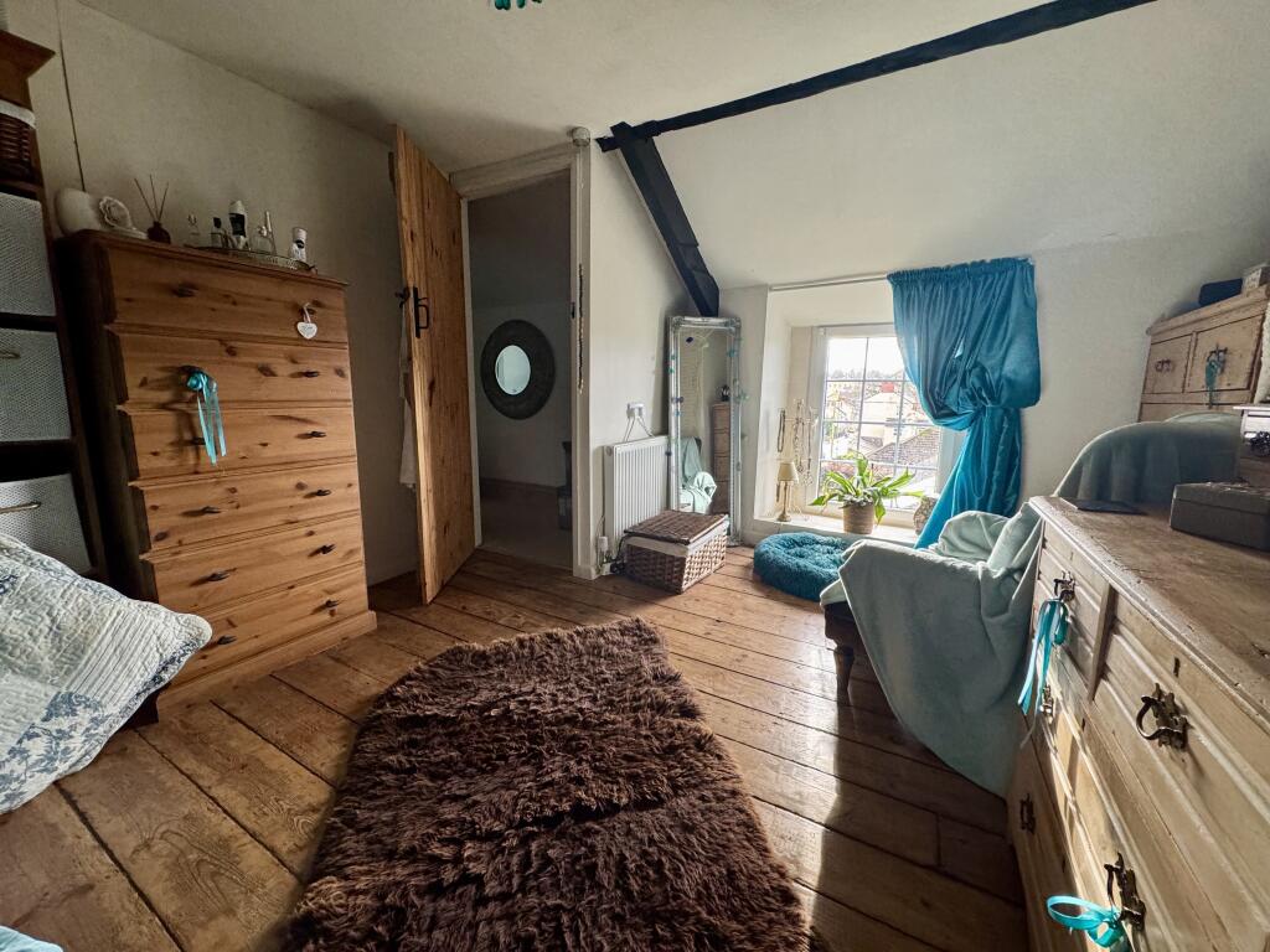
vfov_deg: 85.7
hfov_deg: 102.1
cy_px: 476
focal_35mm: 14
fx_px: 514
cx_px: 635
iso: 320
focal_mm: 2.22
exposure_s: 1/96
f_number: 2.2
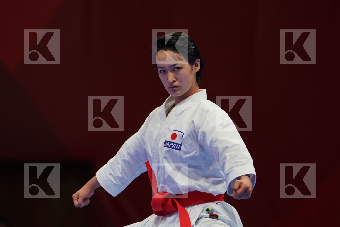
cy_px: 114
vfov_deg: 4.4
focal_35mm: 315
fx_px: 2975
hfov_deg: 6.5
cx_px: 170
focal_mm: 210
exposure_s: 1/500
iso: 800
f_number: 4
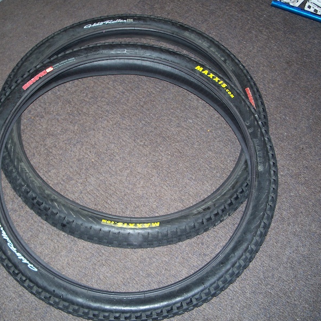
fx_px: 462
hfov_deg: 38.2
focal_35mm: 44
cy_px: 160
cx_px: 135
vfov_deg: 38.3
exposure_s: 1/60
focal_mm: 7.8
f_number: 2.8
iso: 125
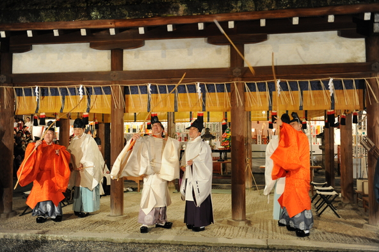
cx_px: 190
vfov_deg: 35.0
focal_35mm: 38
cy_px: 126
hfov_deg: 50.7
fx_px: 400
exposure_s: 1/60
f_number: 2.8
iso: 2000
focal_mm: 38
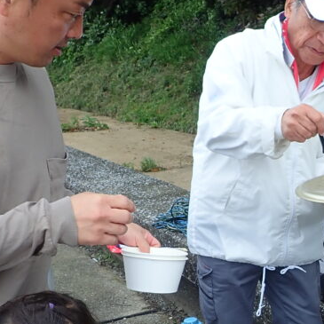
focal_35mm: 62
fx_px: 657
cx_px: 270
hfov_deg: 27.1
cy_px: 251
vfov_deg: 27.3
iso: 100
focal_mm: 4.5
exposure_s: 1/500
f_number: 2.8
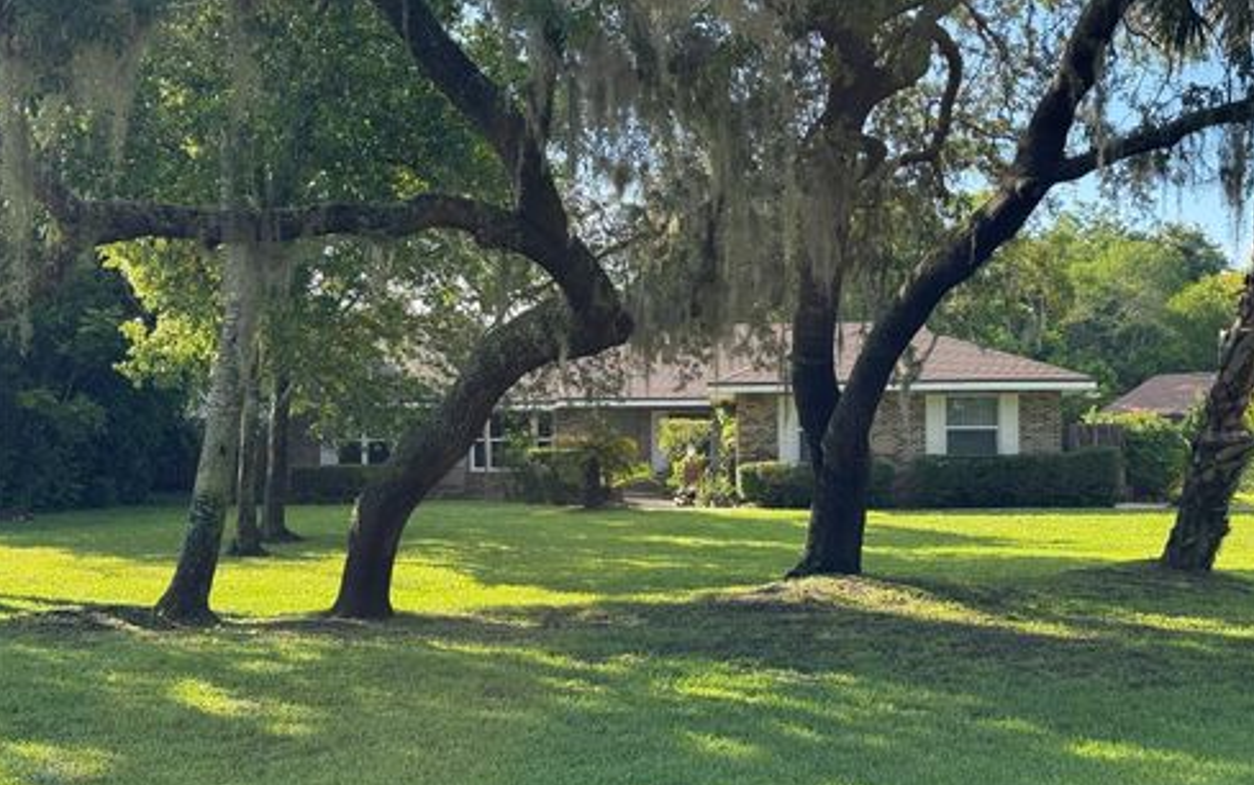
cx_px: 633
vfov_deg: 24.9
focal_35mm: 52
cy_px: 435
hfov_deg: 38.9
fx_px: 1778
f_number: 1.78
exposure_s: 1/1100
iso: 100
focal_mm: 6.76
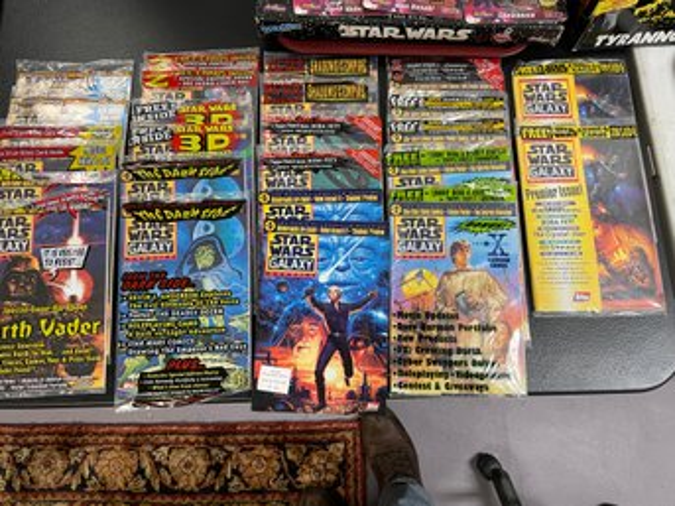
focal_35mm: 26
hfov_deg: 67.3
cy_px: 253
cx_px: 338
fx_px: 507
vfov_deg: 53.0
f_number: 1.6
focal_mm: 4.2
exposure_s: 1/60
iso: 125
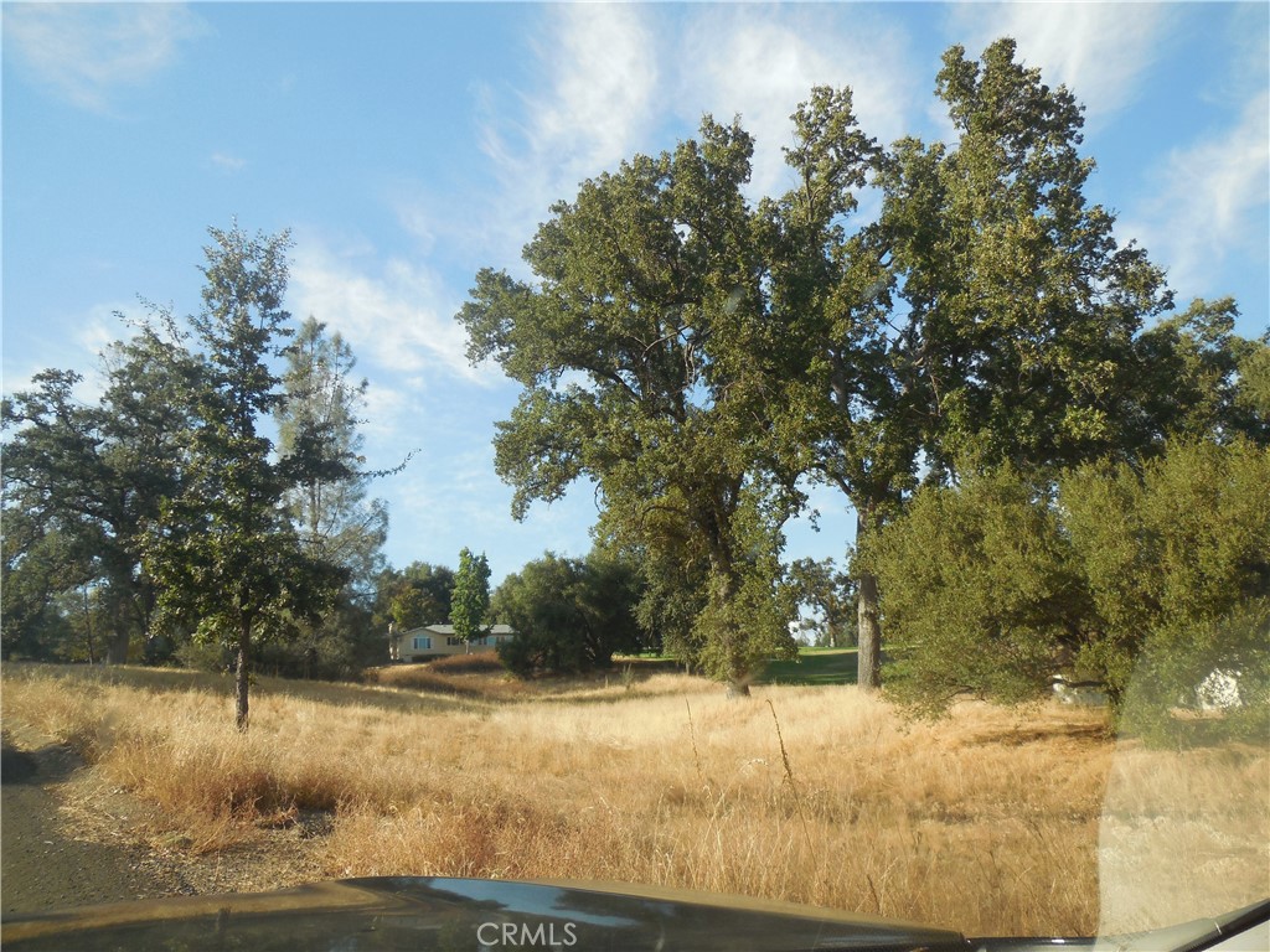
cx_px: 635
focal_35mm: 25
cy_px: 476
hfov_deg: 69.4
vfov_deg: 54.9
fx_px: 917
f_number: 3.1
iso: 125
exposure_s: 1/640
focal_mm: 4.5
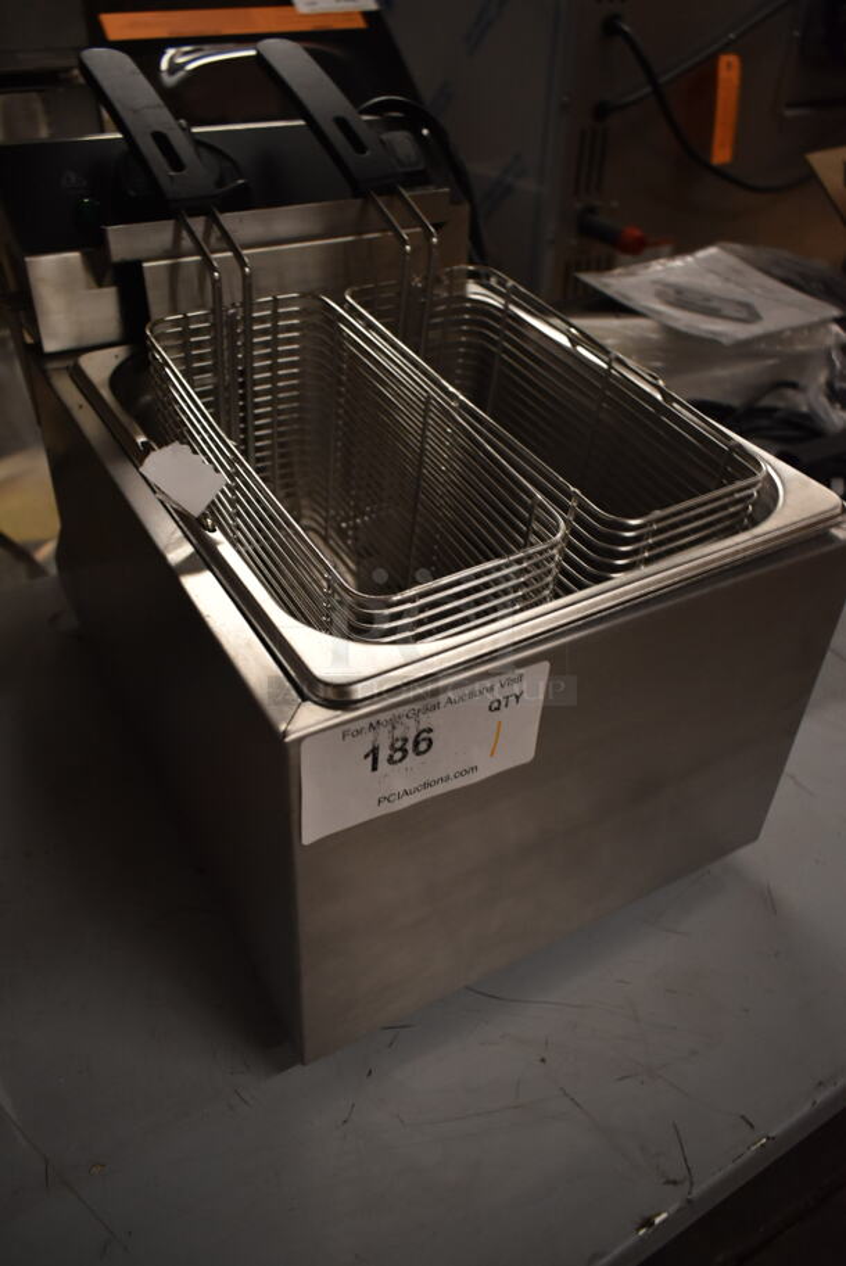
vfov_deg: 67.3
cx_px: 423
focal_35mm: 27
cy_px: 633
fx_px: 950
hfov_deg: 48.0
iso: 1000
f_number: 3.5
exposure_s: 1/125
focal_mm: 18
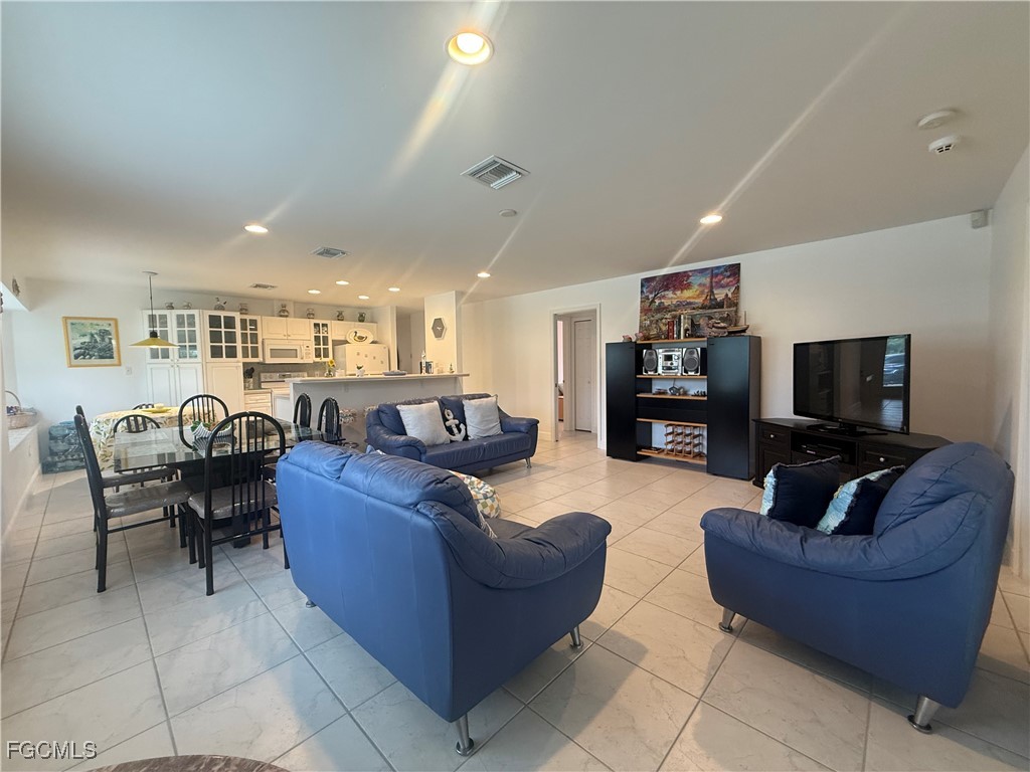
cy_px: 386
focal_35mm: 14
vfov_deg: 85.7
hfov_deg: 102.1
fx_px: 417
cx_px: 515
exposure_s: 1/60
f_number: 2.2
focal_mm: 2.22
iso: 200
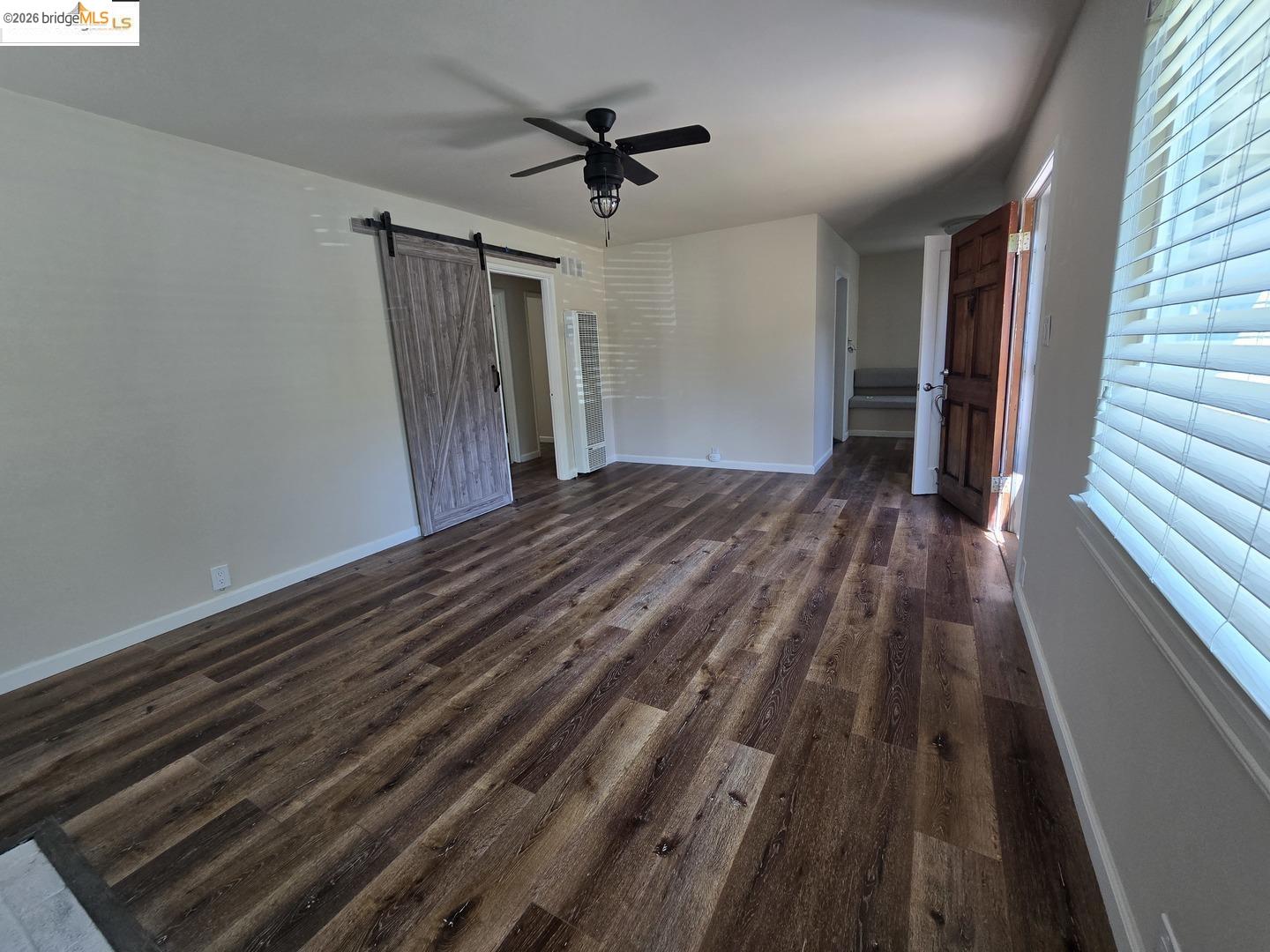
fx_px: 477
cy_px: 476
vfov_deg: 89.9
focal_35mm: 13
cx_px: 635
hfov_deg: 106.2
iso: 80
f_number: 2.2
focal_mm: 2.2
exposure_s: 1/60
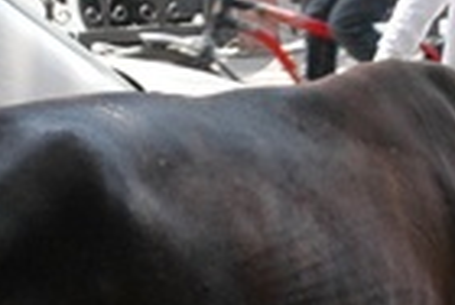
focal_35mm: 328
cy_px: 234
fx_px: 4154
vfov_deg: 4.2
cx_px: 205
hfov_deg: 6.3
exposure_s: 1/200
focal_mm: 48
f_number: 7.1
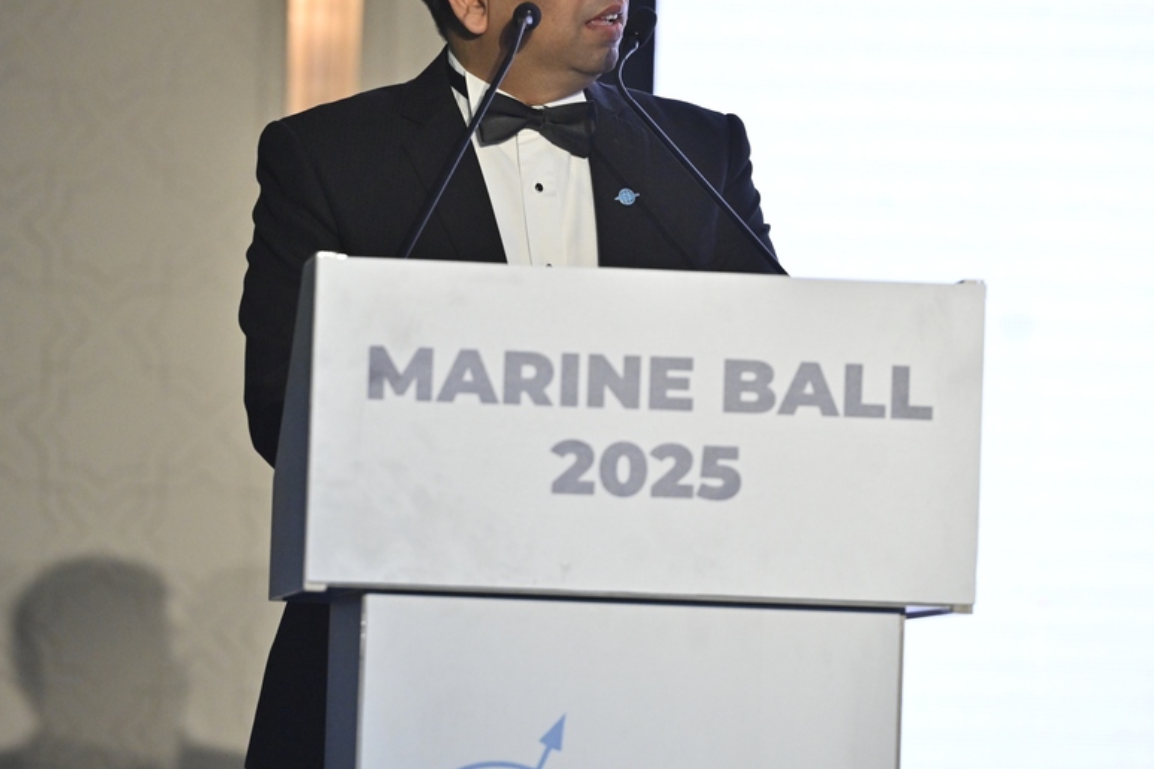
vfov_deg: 4.9
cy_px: 295
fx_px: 8943
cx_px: 689
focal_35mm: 279
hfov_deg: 7.4
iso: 2500
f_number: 4
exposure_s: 1/400
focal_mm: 200
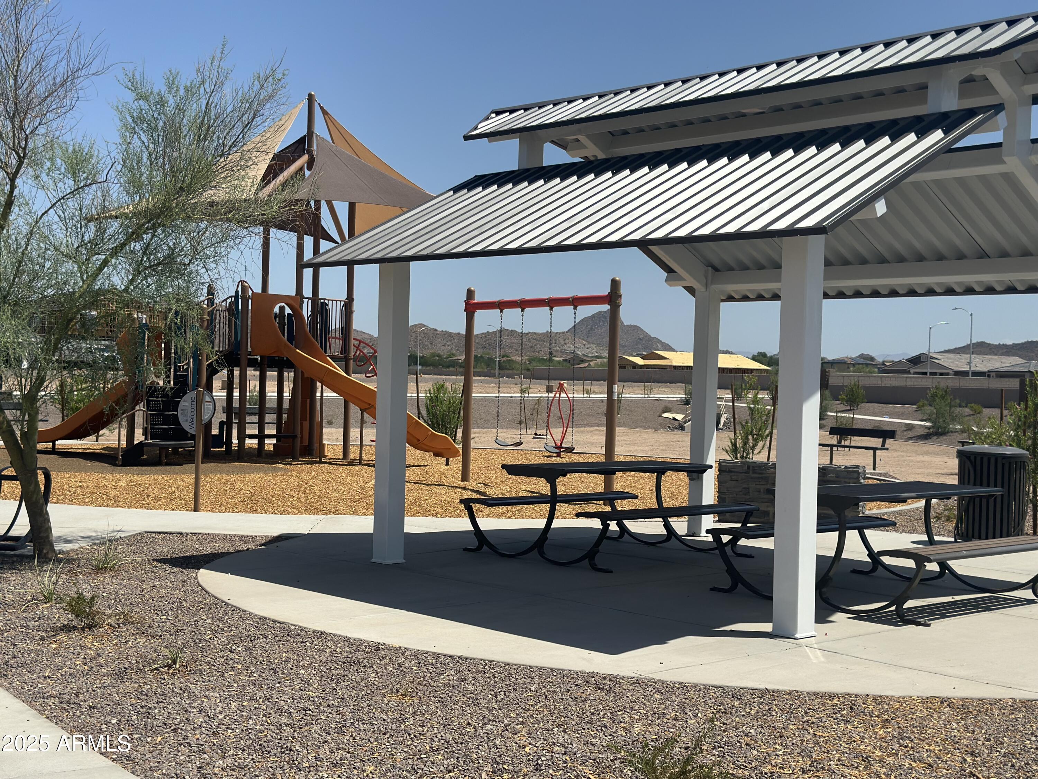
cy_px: 390
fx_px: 1439
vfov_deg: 30.3
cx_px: 519
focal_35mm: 48
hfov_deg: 39.7
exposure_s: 1/8197
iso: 100
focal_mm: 6.86
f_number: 1.78
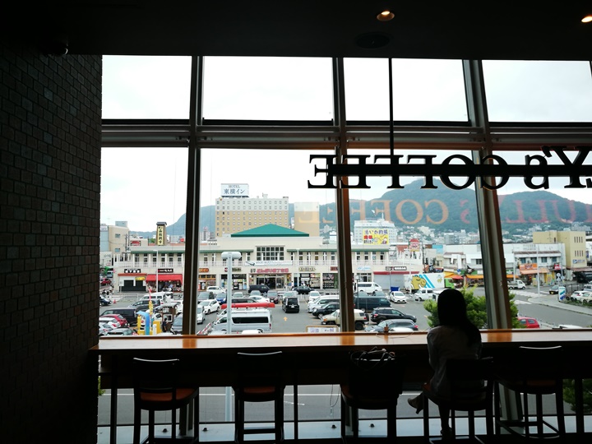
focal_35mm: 27
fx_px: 462
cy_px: 222
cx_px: 296
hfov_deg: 65.3
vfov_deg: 51.4
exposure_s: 1/100
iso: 80
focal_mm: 4.5
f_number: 2.2
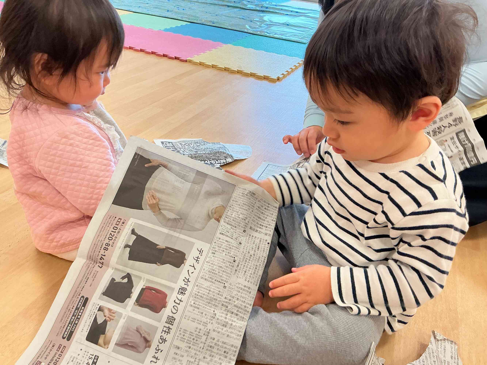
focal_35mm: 29
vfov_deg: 48.2
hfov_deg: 61.7
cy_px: 182
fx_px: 408
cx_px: 244
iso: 50
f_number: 1.8
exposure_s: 1/120
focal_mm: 3
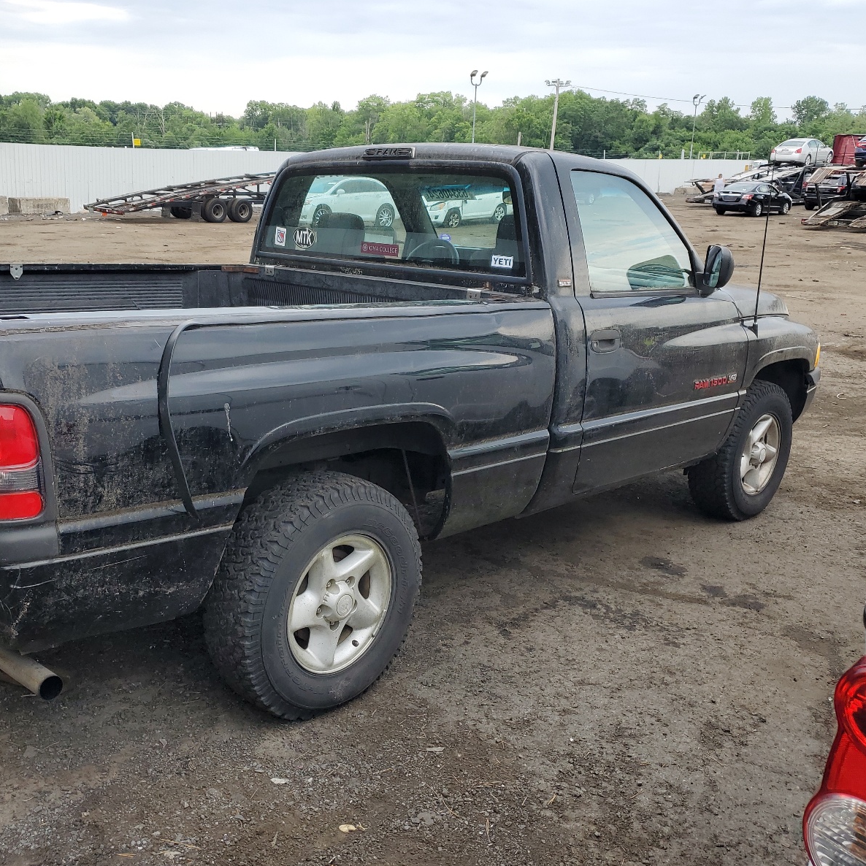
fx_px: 877
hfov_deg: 52.0
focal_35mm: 31
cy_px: 433
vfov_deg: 52.5
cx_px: 326
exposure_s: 1/556
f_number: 1.5
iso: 50
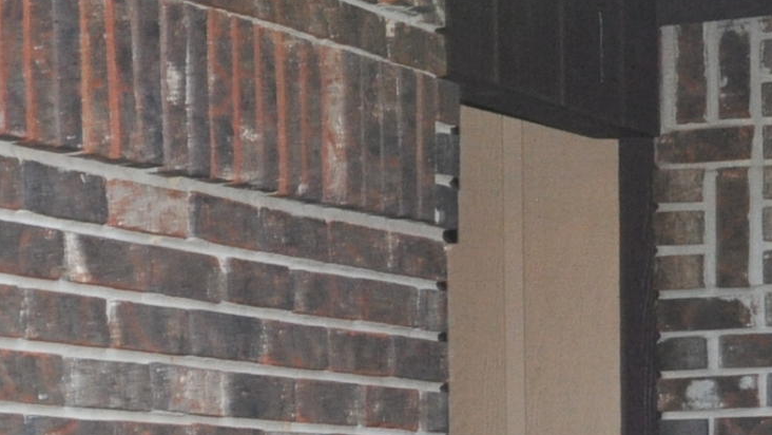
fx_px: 3685
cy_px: 707
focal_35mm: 180
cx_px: 382
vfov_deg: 6.6
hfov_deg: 12.0
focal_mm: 28
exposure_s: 1/60
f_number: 4
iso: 800
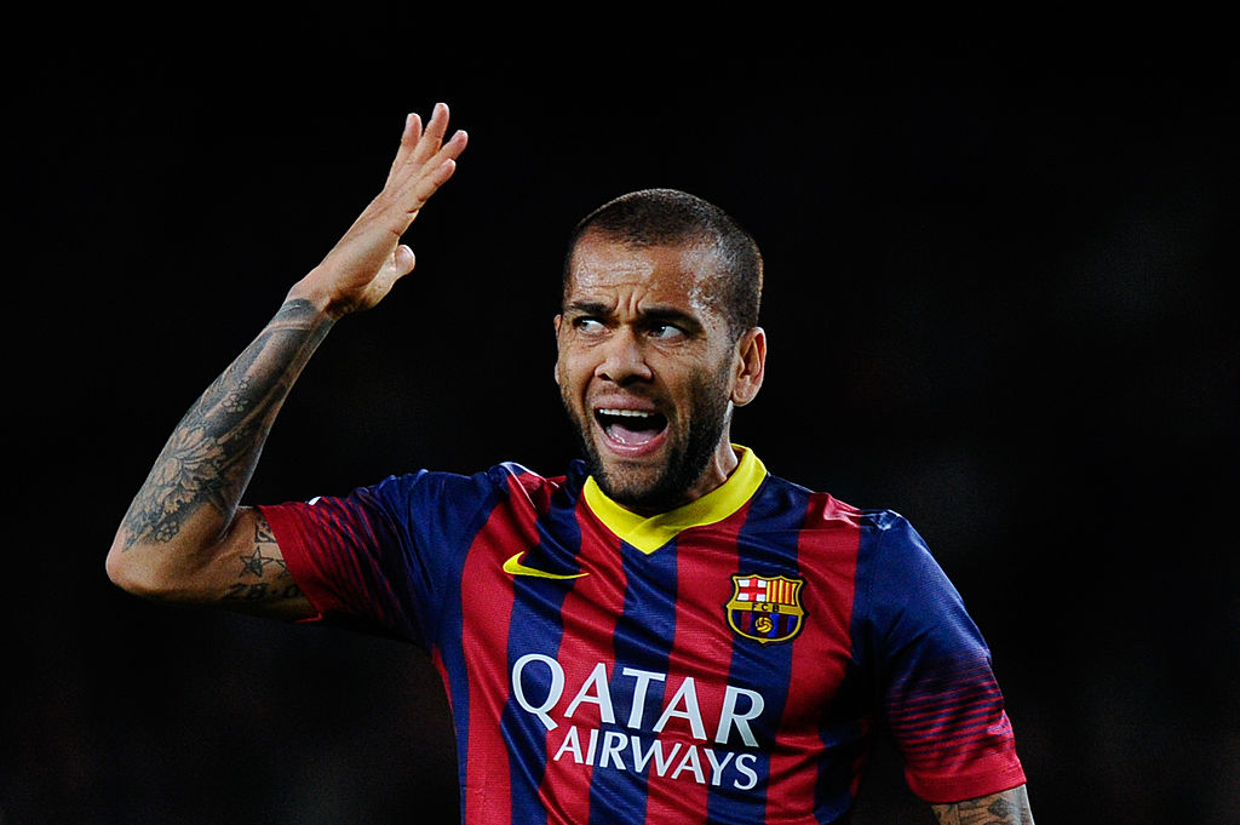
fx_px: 13766
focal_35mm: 400
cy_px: 412
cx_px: 620
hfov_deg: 5.2
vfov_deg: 3.4
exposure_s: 1/1600
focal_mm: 400
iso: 2500
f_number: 4
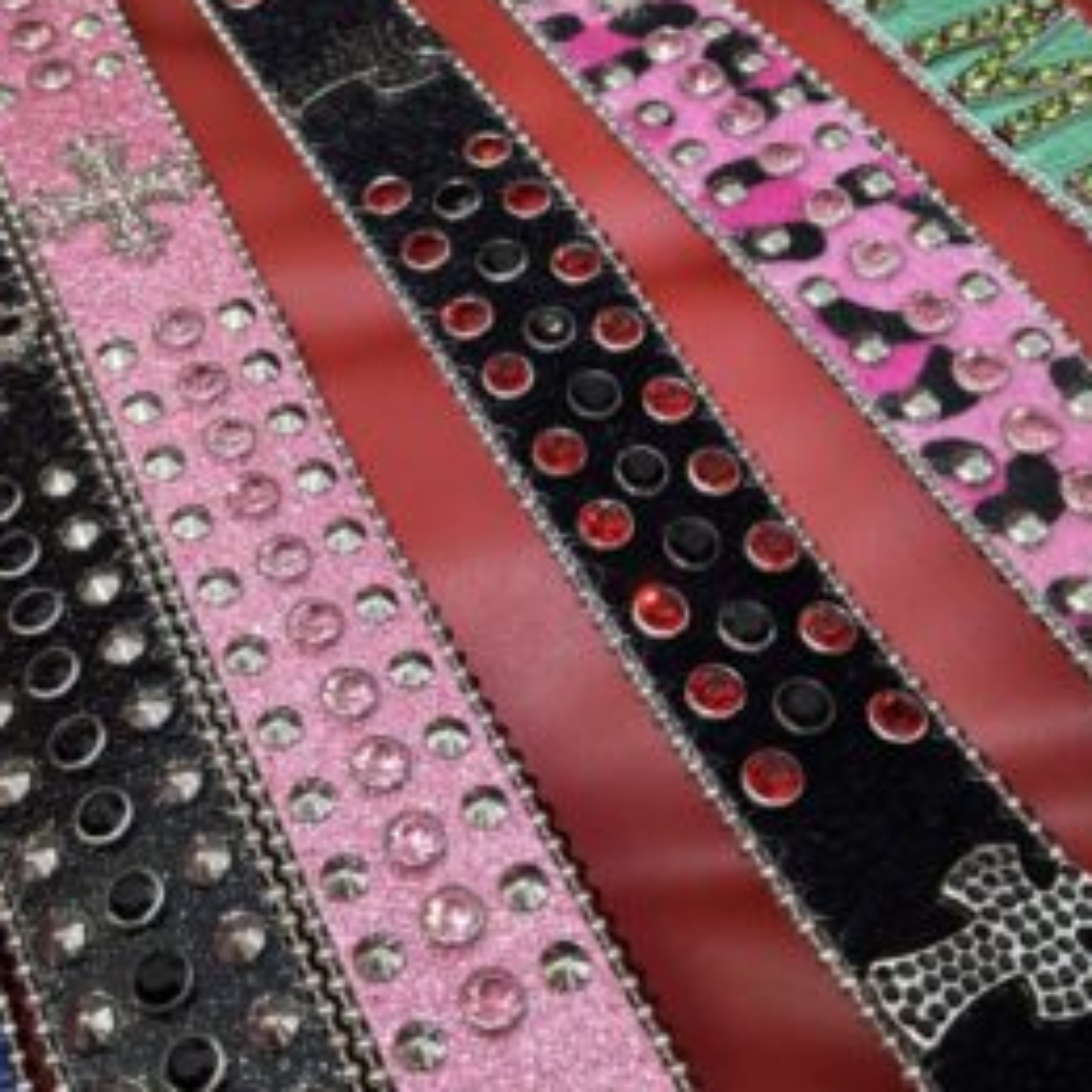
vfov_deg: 34.0
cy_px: 273
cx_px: 483
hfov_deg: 34.6
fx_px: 1749
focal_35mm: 49
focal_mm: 6.76
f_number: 1.78
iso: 200
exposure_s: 1/50
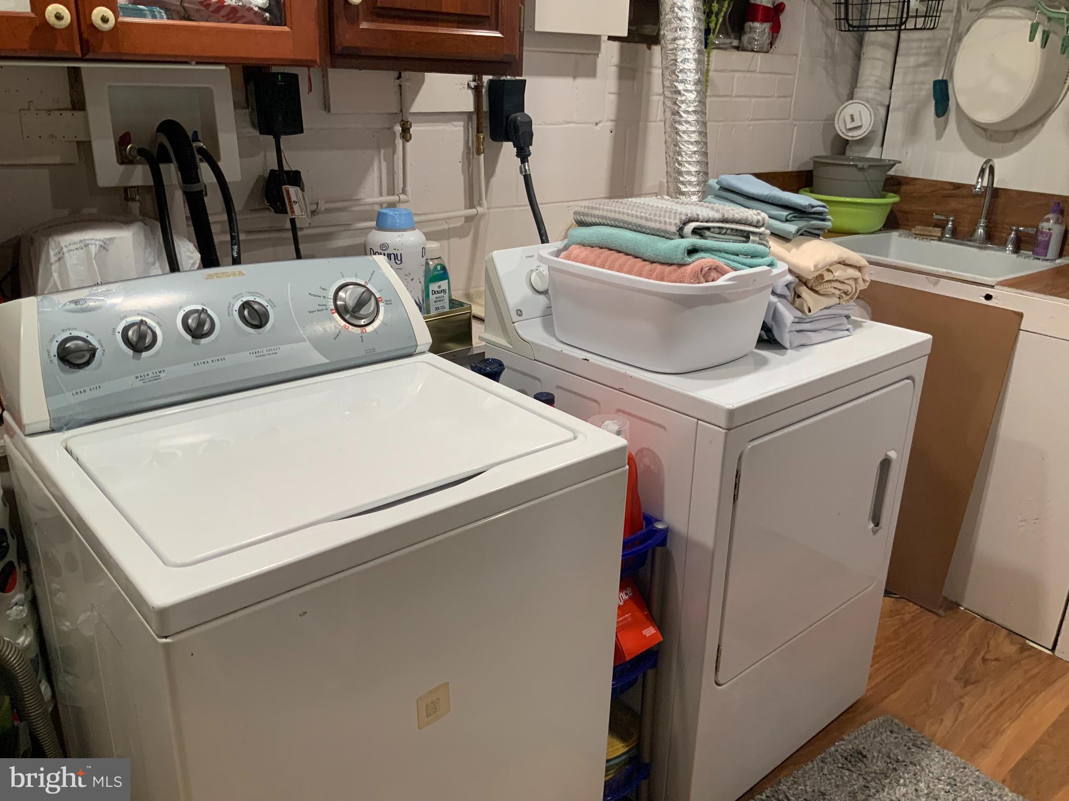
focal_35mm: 29
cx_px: 534
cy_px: 400
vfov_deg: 48.2
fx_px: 896
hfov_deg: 61.7
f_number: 1.8
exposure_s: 1/60
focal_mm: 3
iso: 80
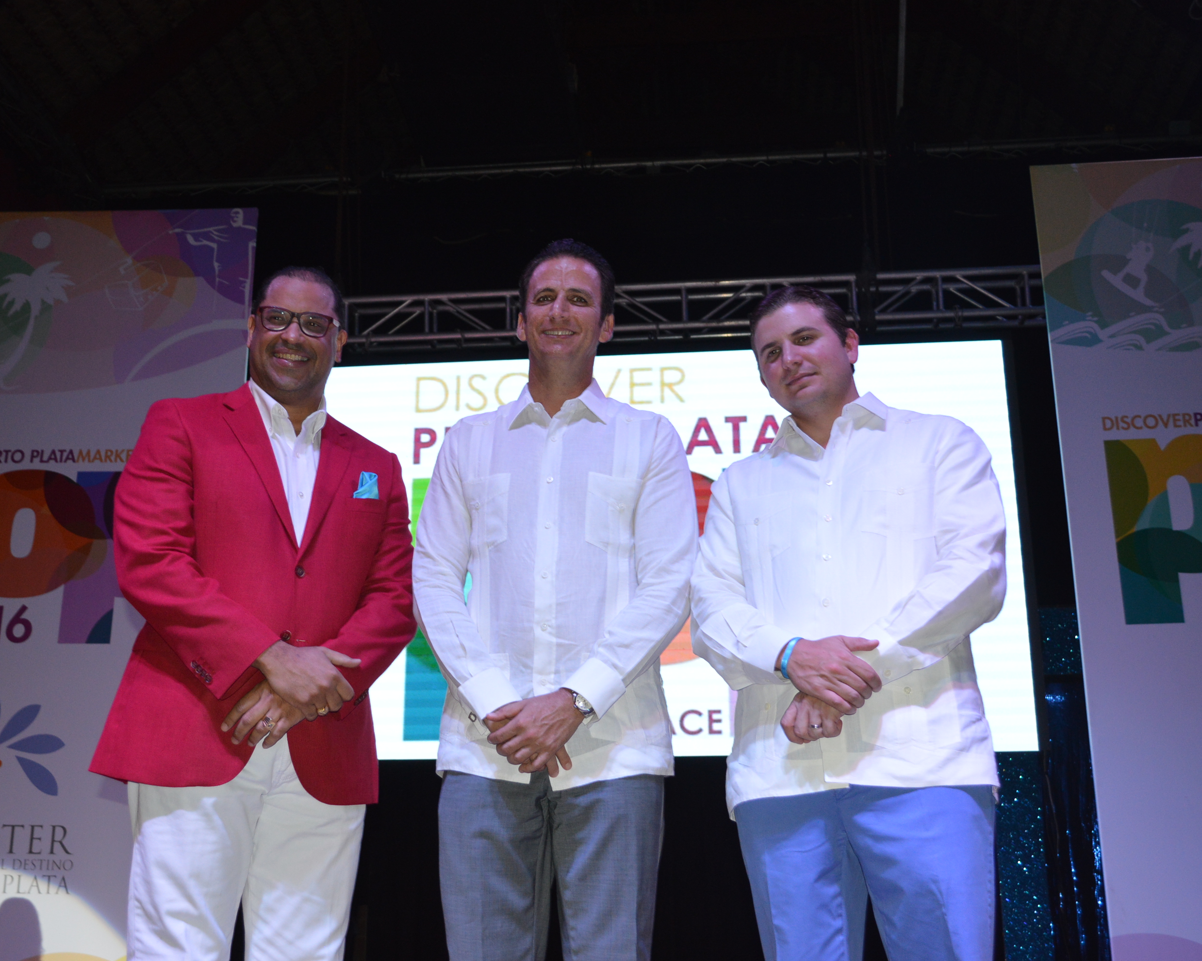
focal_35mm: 41
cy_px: 479
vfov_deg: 36.5
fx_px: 1458
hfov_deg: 44.8
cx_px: 554
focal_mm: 24
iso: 720
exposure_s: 1/60
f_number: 4
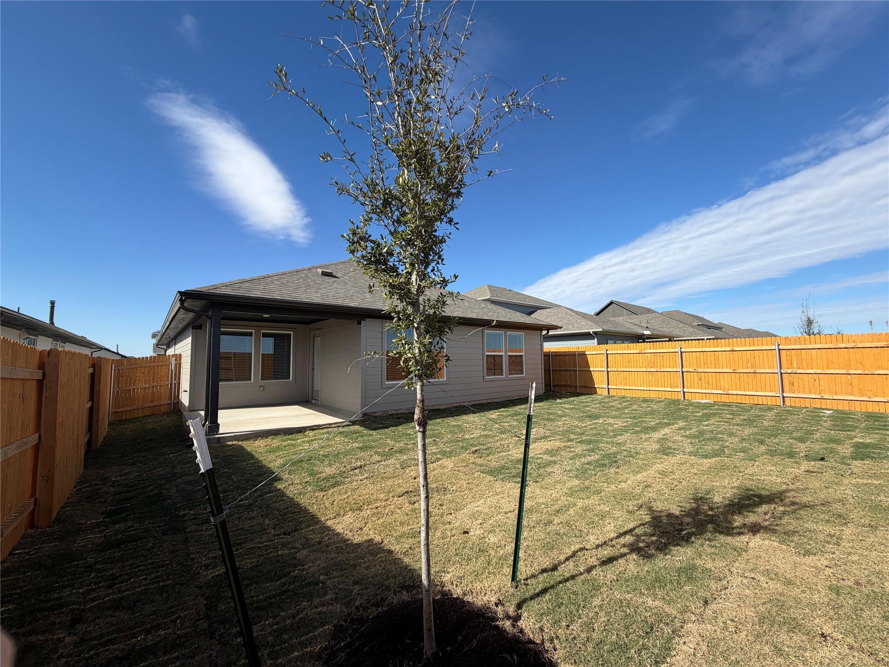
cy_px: 334
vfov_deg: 85.7
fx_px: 360
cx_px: 444
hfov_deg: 102.1
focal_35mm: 14
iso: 20
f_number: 2.2
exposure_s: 1/809
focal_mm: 2.22
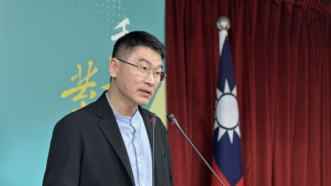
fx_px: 781
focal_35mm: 89
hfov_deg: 23.9
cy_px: 127
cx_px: 160
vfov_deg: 13.6
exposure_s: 1/60
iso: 160
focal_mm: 9
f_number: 2.8
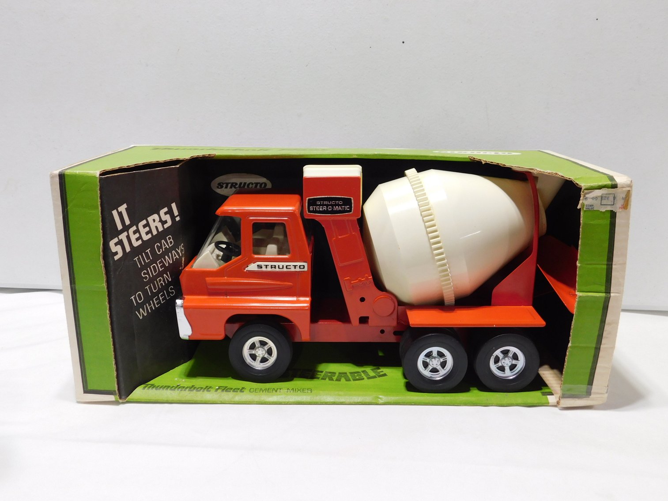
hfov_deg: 60.0
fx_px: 579
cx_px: 334
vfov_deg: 46.8
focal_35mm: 30
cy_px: 250
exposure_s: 1/30
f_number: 3.2
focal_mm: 5.3
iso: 160
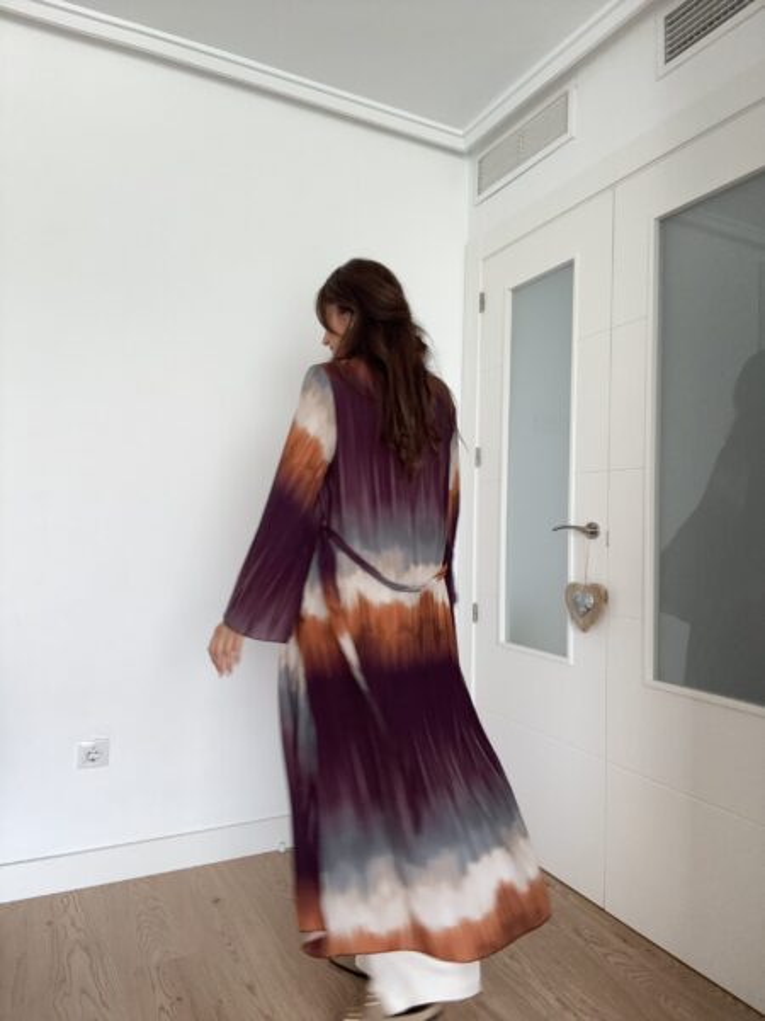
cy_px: 510
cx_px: 382
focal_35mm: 23
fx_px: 678
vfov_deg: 73.9
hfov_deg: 58.9
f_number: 1.9
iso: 80
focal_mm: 2.69
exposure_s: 1/64
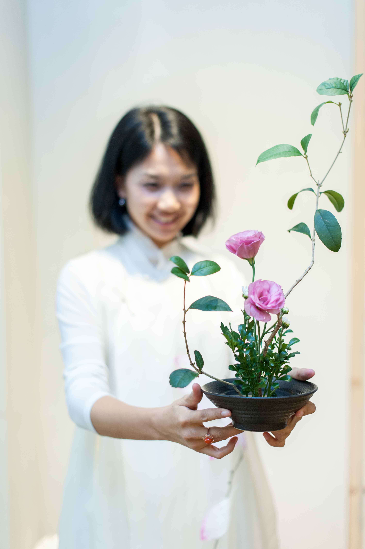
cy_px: 274
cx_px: 182
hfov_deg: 27.0
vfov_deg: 39.6
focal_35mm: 50
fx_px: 761
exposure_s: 1/125
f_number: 1.8
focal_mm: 50
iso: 500
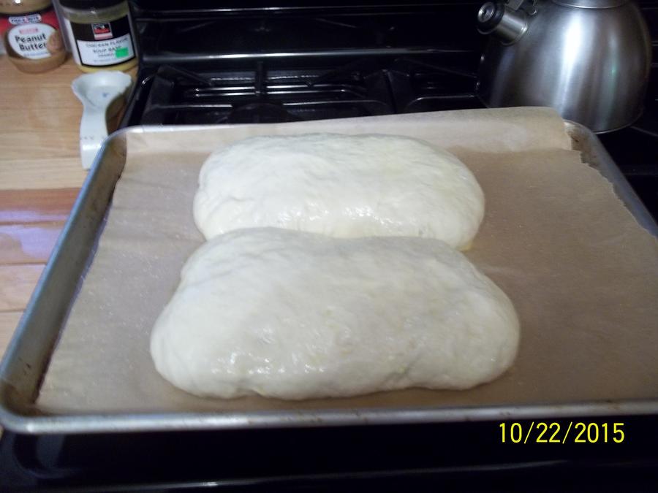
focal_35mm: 32
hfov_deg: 56.8
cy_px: 246
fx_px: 608
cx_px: 329
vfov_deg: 44.2
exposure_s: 1/10
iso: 160
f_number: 2.9
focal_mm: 5.7
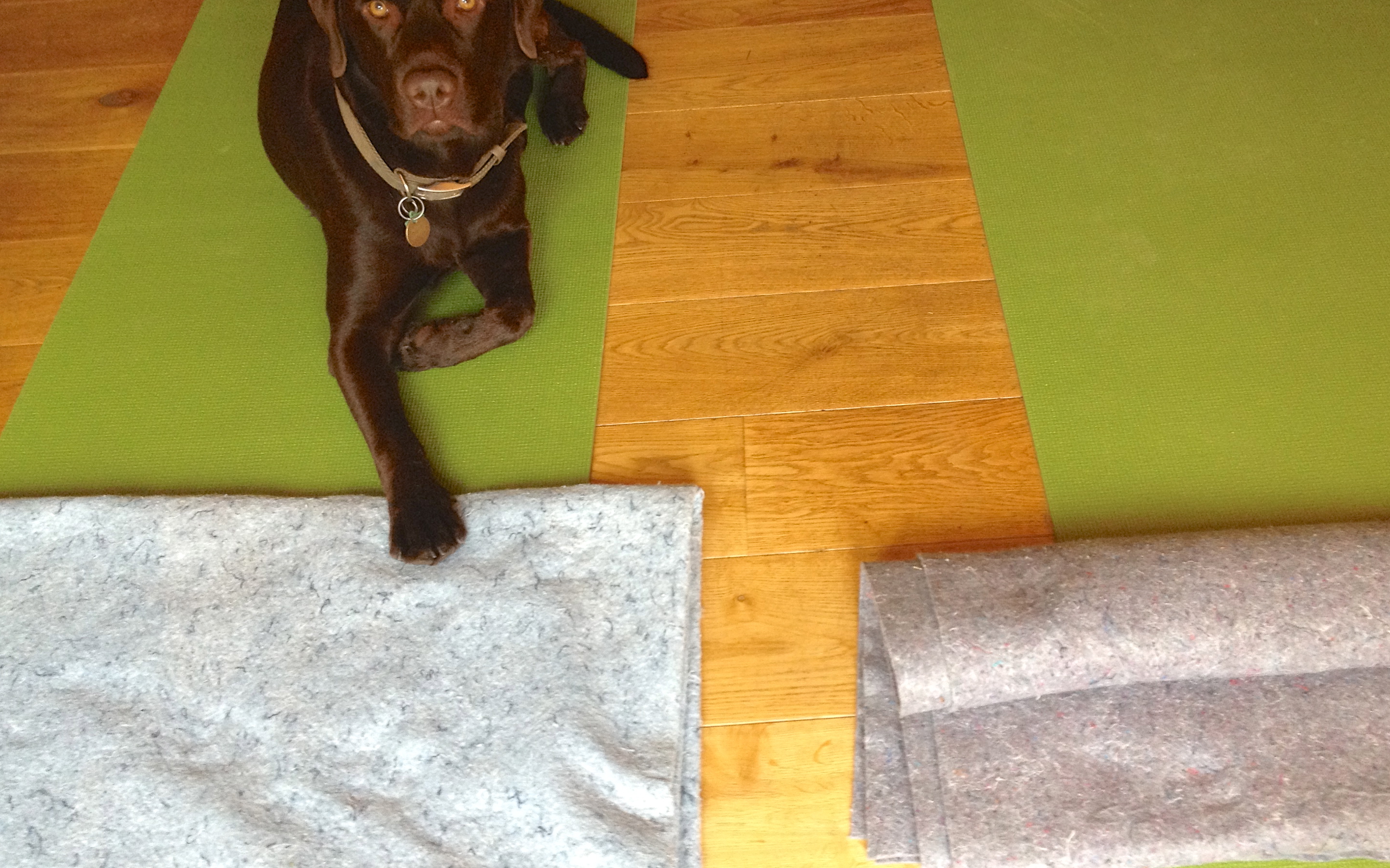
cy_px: 353
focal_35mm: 38
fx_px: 1439
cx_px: 708
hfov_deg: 51.5
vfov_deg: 33.5
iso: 160
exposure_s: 1/20
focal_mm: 4.28
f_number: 2.4
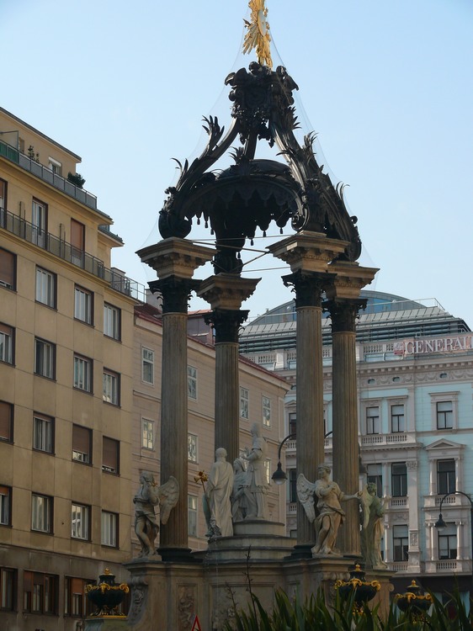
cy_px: 316
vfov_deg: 19.1
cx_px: 236
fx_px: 1878
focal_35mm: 103
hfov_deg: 14.4
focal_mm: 21.7
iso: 100
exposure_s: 1/200
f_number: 5
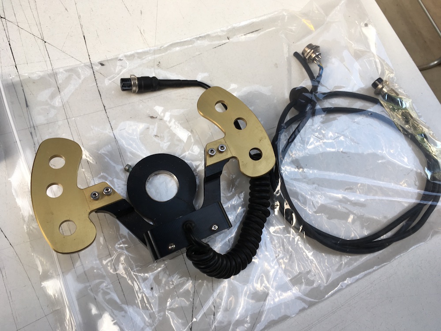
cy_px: 166
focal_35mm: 29
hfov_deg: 61.7
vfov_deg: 48.2
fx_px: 369
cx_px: 220
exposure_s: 1/100
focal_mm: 4.15
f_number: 2.2
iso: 25
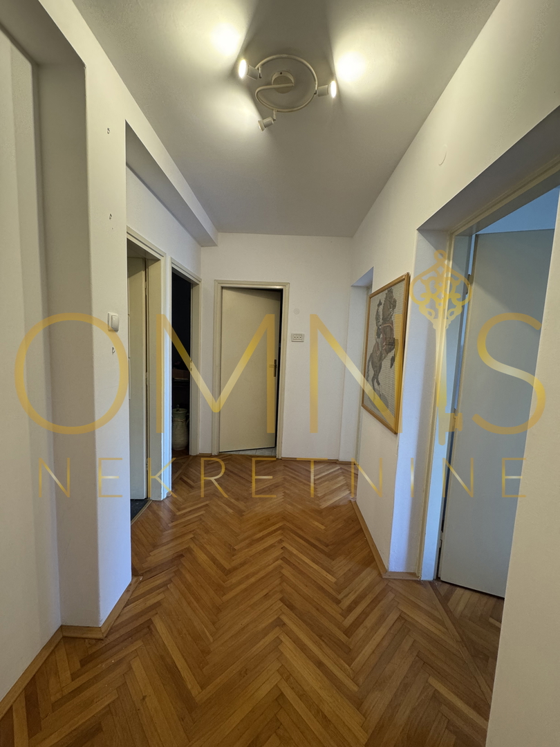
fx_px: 302
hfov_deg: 85.7
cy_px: 374
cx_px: 280
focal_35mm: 14
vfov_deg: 102.1
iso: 200
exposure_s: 1/50
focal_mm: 2.22
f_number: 2.2
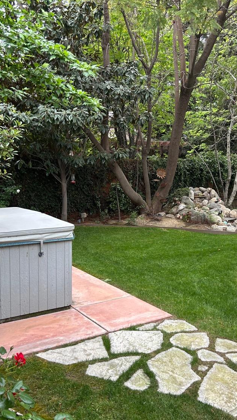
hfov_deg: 31.0
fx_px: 424
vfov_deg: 52.8
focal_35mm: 38
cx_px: 152
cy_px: 210
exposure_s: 1/121
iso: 64
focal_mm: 5.7
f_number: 1.5
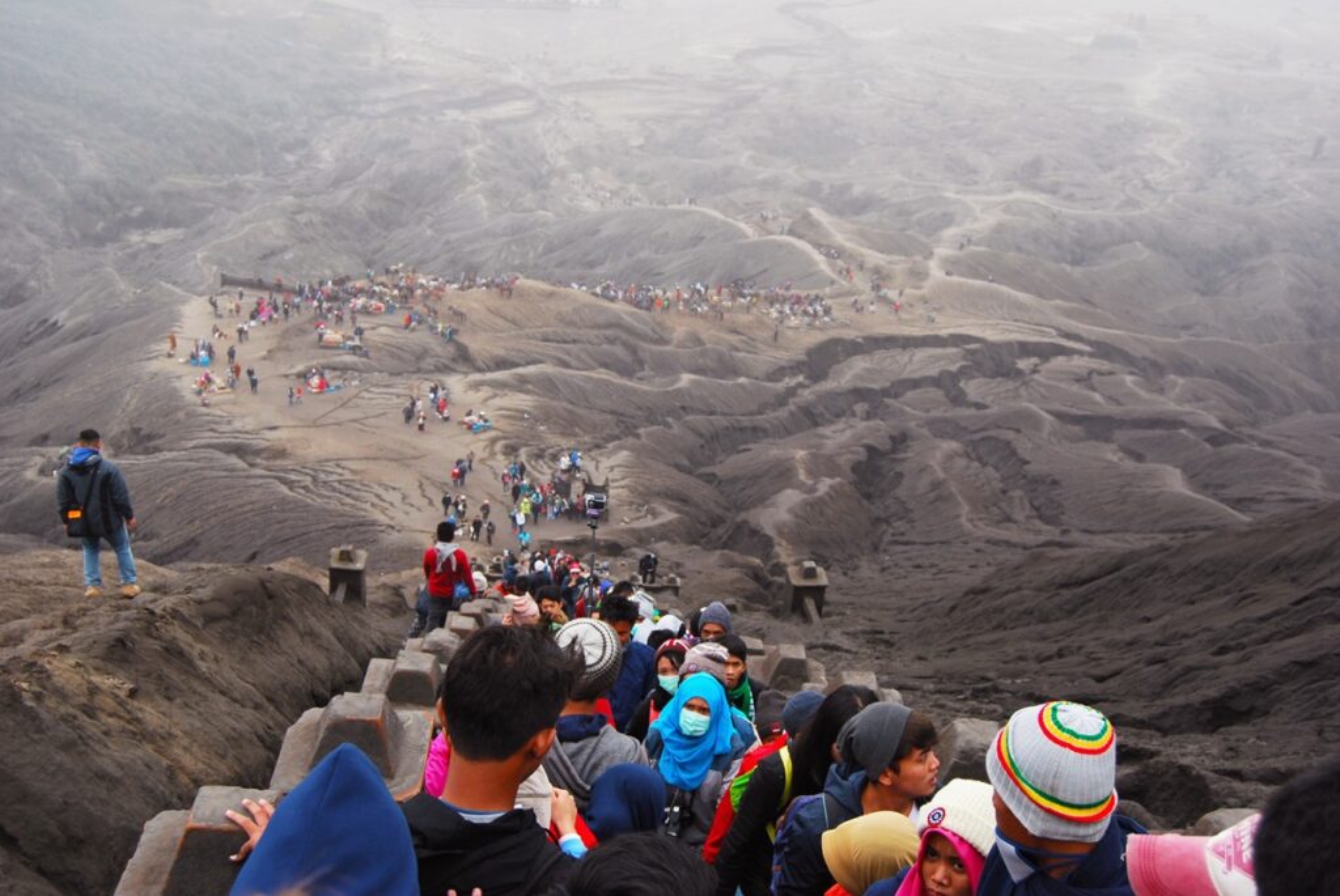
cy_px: 448
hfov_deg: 46.4
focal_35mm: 42
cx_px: 670
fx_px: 1565
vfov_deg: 32.0
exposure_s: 1/125
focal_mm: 28
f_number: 5.6
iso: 200
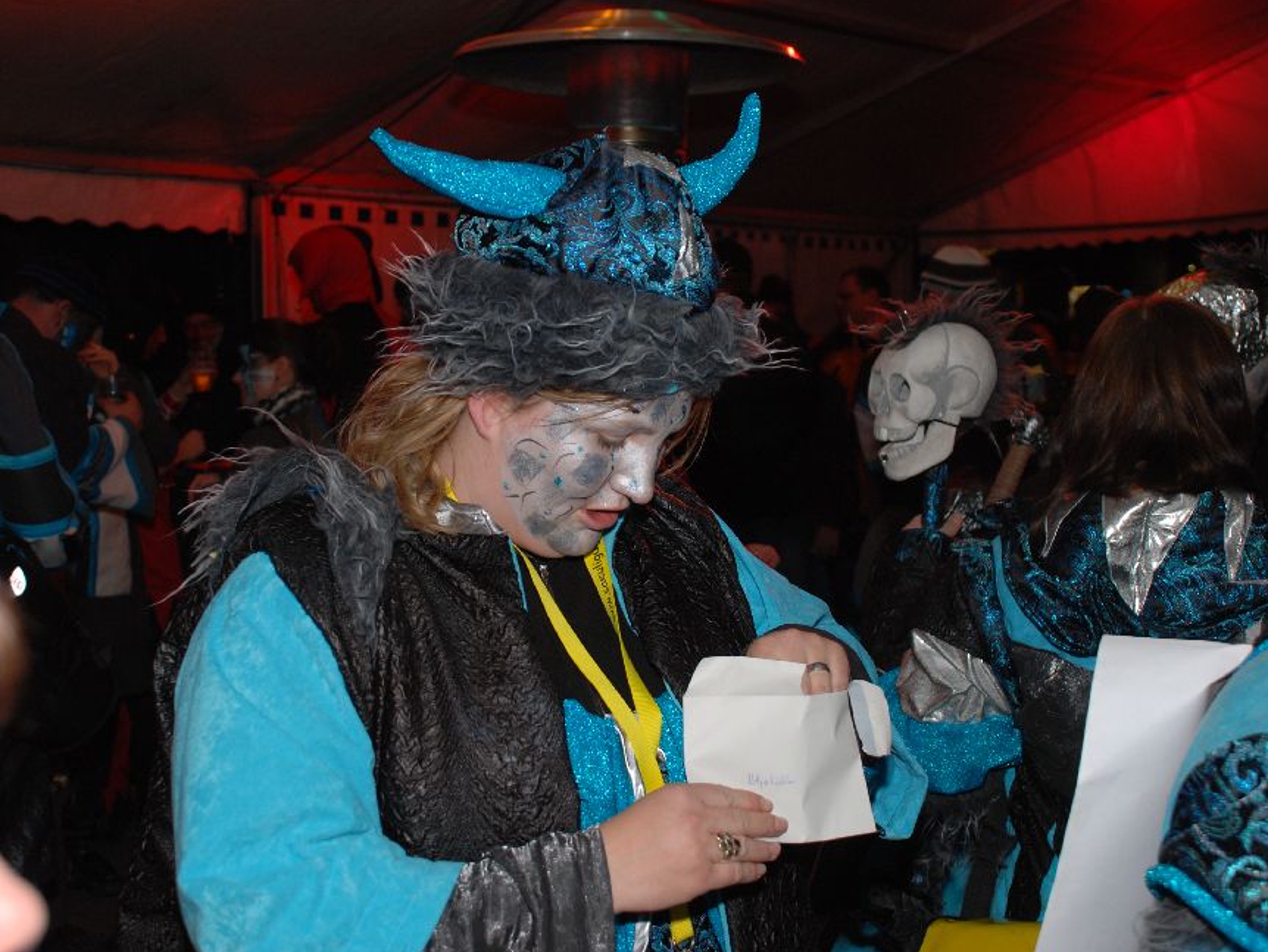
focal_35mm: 48
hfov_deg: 39.6
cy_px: 472
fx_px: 1759
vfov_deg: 30.3
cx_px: 588
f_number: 4
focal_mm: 28
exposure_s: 1/60
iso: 200
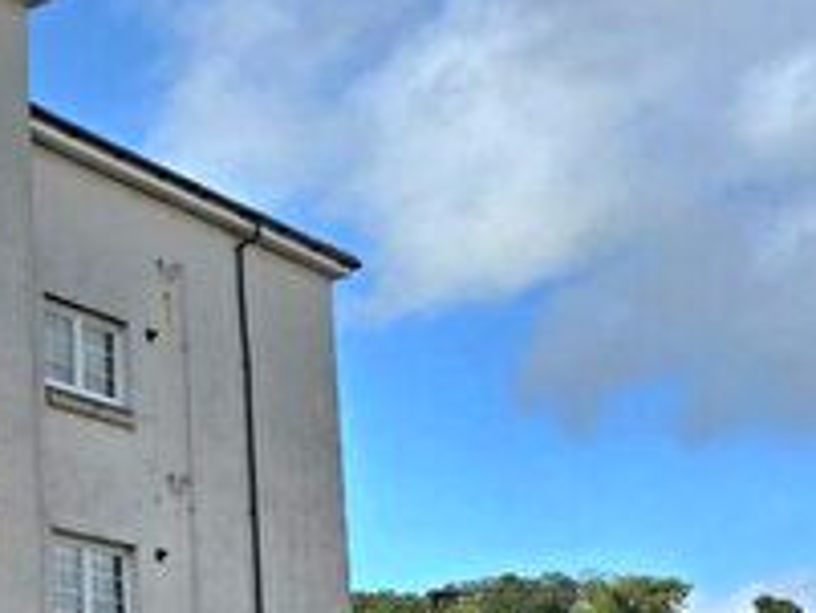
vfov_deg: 18.1
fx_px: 1887
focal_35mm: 80
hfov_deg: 20.9
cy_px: 574
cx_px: -386
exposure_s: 1/1111
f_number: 1.7
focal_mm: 6.3
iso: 12
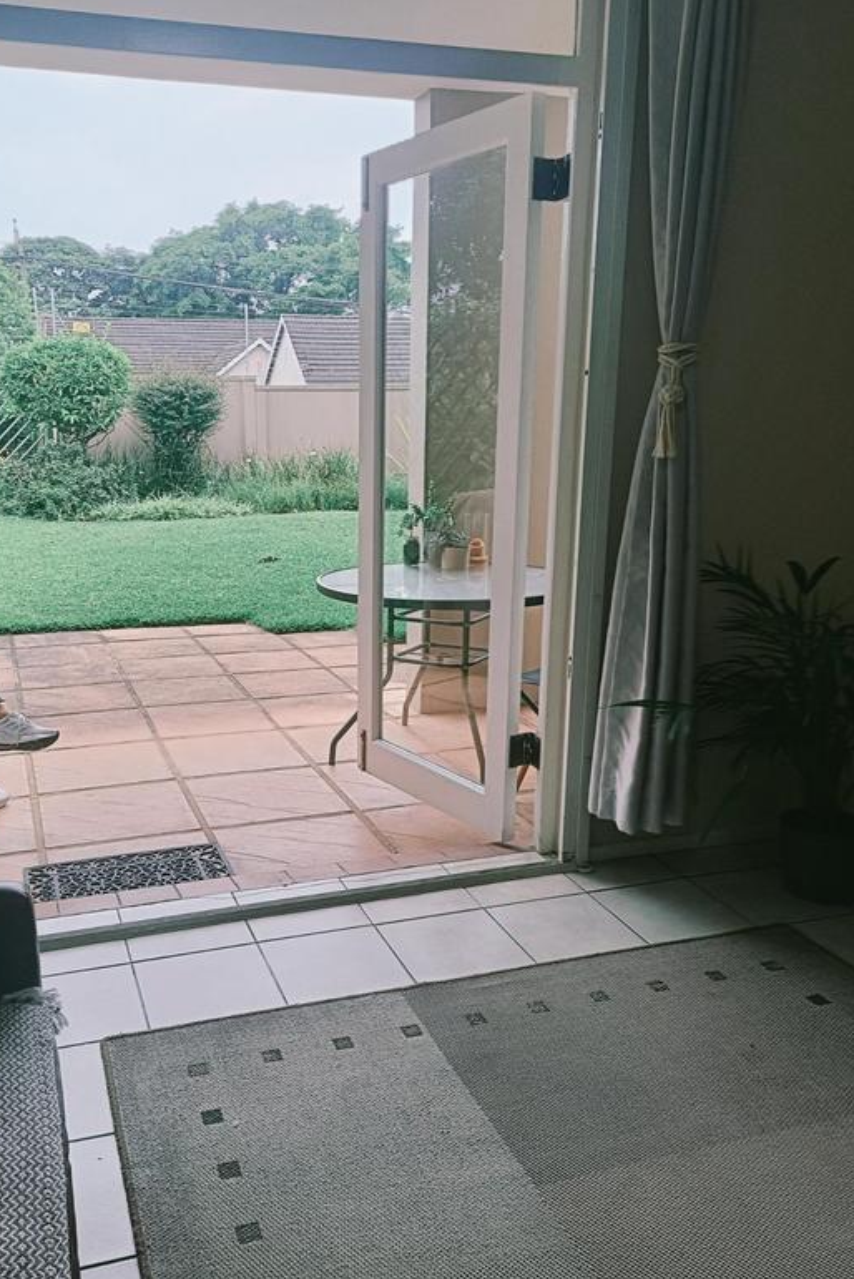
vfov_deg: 67.4
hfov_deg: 47.8
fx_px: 960
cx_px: 371
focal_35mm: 27
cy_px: 633
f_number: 1.7
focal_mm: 4.7
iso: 50
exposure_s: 1/114
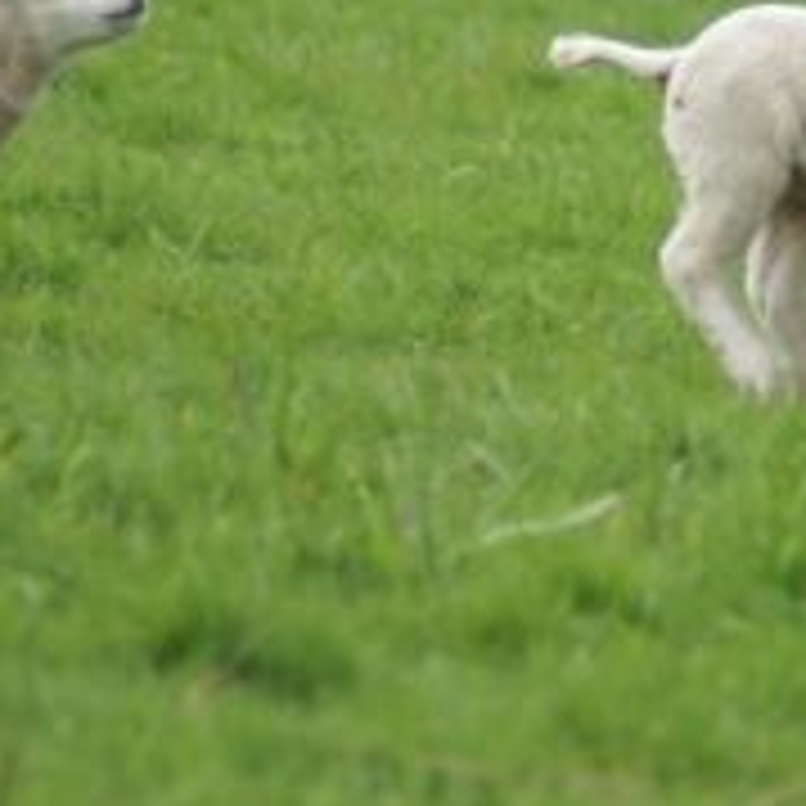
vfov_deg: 1.8
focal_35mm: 983
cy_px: 36
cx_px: 829
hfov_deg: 1.8
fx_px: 25895
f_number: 5
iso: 100
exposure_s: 1/400
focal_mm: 230
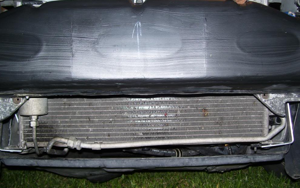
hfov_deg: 50.4
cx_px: 153
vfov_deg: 32.8
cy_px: 90
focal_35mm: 39
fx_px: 319
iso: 80
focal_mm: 6
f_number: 2.7
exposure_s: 1/60
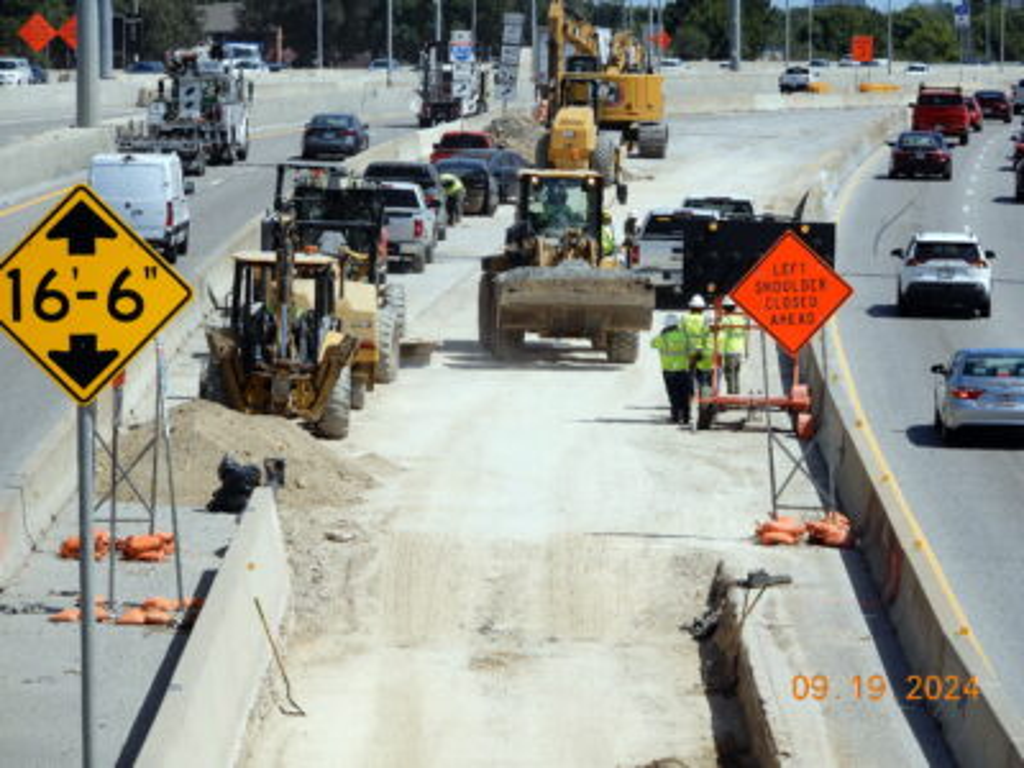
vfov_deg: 6.6
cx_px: 512
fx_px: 6656
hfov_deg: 8.8
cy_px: 384
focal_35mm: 225
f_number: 5.6
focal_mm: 40.1
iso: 80
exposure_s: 1/800
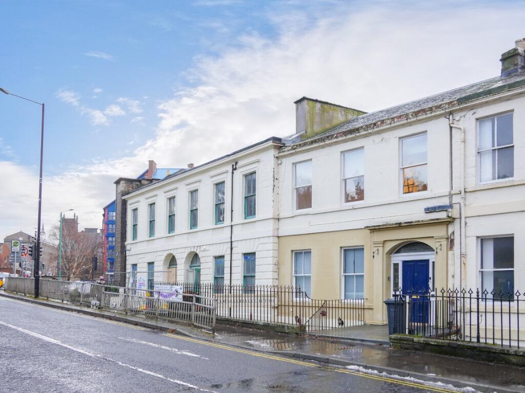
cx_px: 262
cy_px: 196
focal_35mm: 24
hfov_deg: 71.6
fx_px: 364
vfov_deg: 56.8
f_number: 4
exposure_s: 1/60
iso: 320
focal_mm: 12
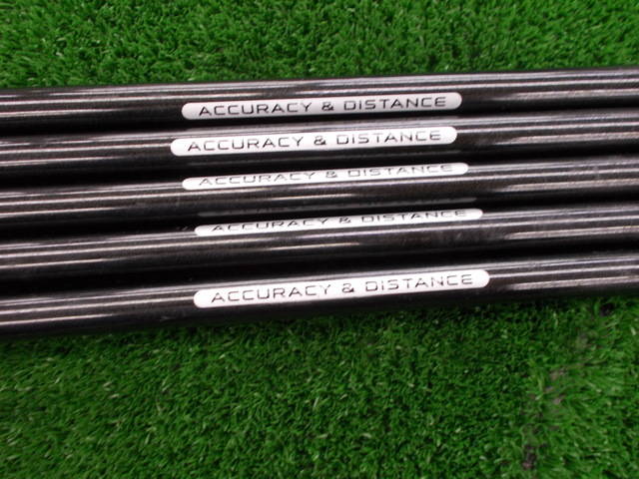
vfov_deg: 41.8
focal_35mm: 34
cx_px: 320
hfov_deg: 54.0
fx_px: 628
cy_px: 240
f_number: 3.6
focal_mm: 6
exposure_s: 1/20
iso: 200
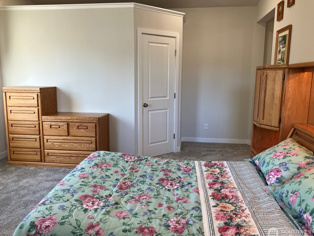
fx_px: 263
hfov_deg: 61.7
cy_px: 119
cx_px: 158
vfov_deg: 48.2
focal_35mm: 29
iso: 50
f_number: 1.8
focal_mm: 3.99
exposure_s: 1/60
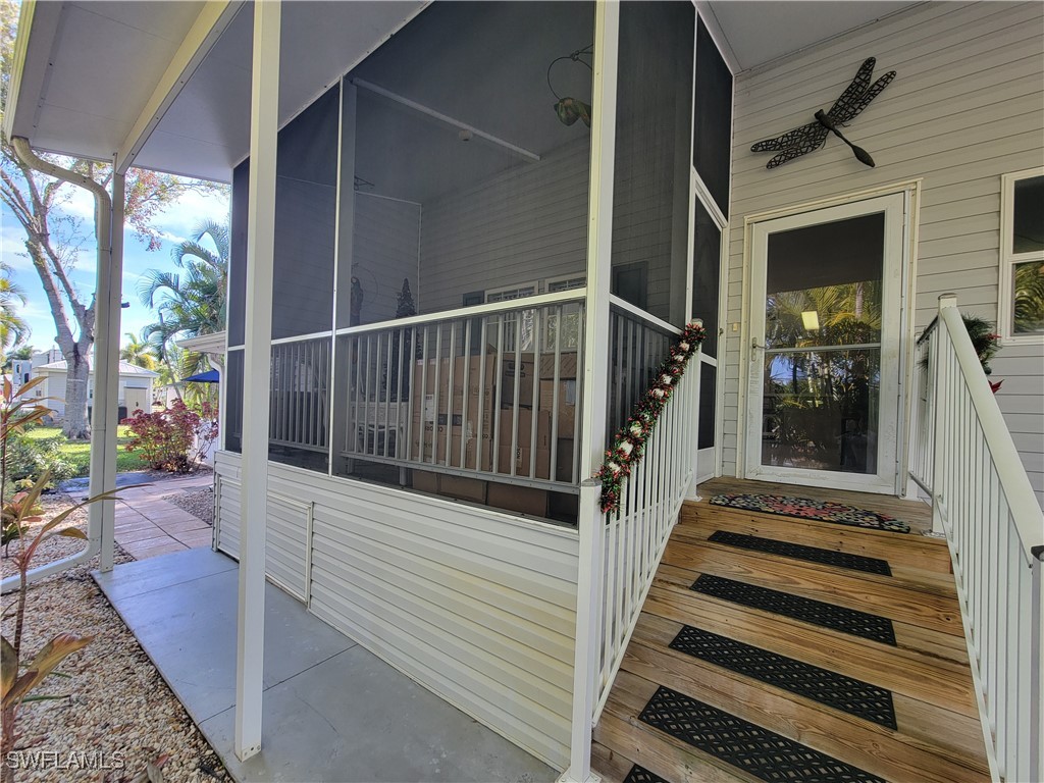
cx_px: 522
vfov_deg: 89.9
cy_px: 392
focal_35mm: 13
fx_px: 392
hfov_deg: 106.2
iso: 64
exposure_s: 1/120
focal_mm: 2.2
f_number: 2.2
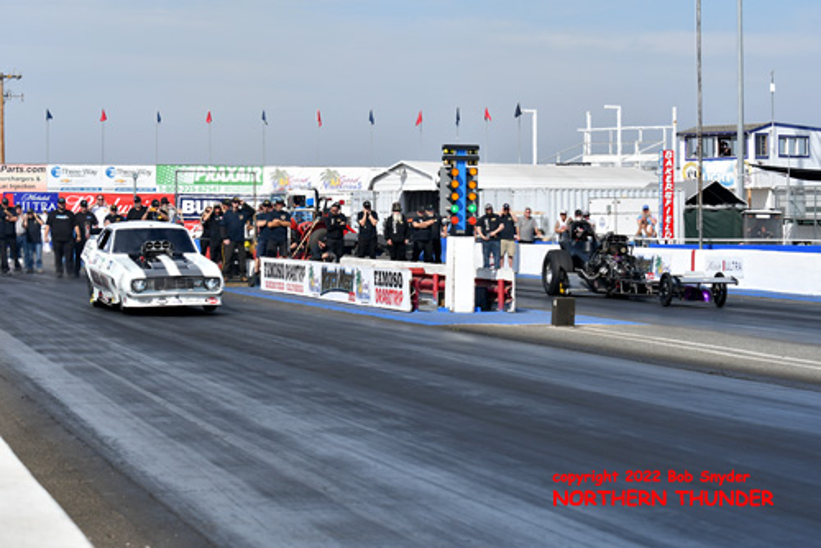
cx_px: 410
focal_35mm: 105
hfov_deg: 19.4
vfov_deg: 13.1
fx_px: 2396
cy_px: 274
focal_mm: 70
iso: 160
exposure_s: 1/1250
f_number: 5.6
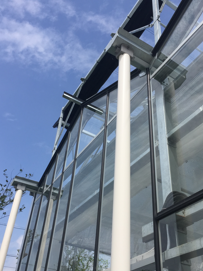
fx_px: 281
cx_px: 113
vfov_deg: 51.3
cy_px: 150
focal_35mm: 36
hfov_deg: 39.6
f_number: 2.2
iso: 32
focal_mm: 4.15
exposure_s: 1/3049
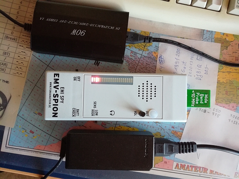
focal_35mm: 27
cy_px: 90
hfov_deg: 65.3
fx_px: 186
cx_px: 120
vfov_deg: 51.4
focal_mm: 3.79
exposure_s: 1/24
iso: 320
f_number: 2
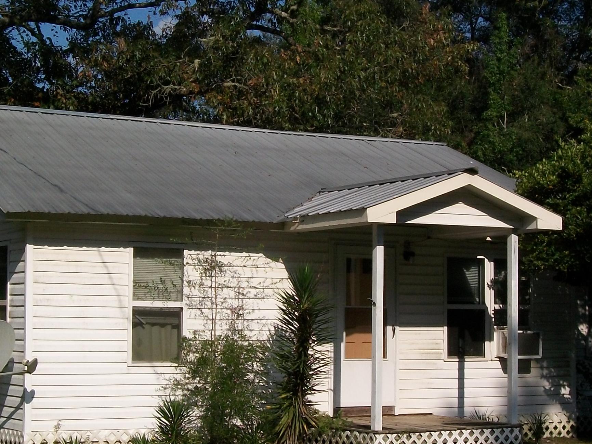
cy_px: 237
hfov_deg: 25.0
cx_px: 278
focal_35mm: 78
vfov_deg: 18.9
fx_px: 1334
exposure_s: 1/800
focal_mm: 7.6
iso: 80
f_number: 5.4
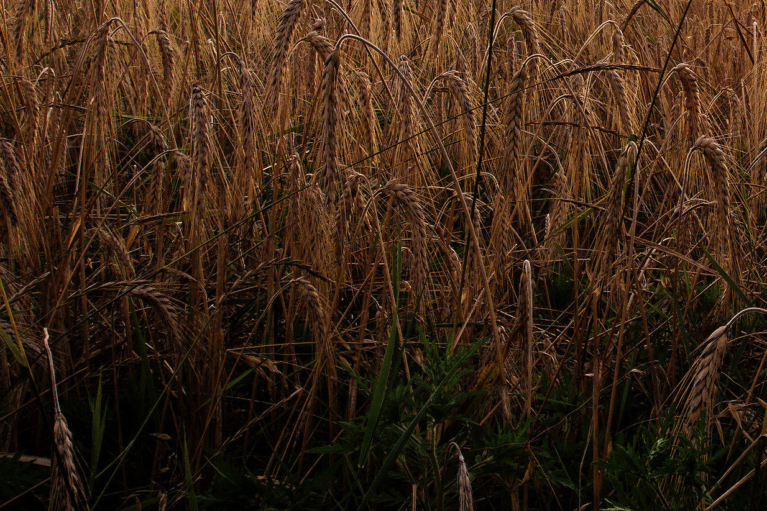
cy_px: 19
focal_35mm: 70
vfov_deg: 19.0
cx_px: 725
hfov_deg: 27.5
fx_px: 1491
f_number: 20
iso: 100
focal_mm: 24
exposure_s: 3
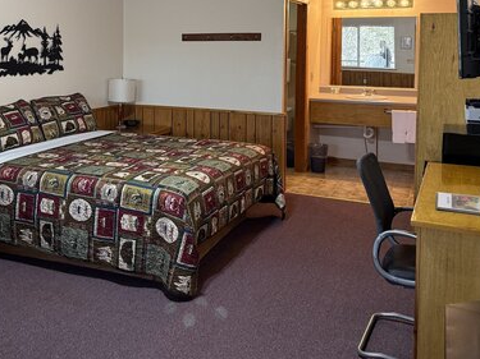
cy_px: 74
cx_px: 169
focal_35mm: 41
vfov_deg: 34.1
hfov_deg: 45.2
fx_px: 568
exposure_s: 1/60
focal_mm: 6.76
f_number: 1.78
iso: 200
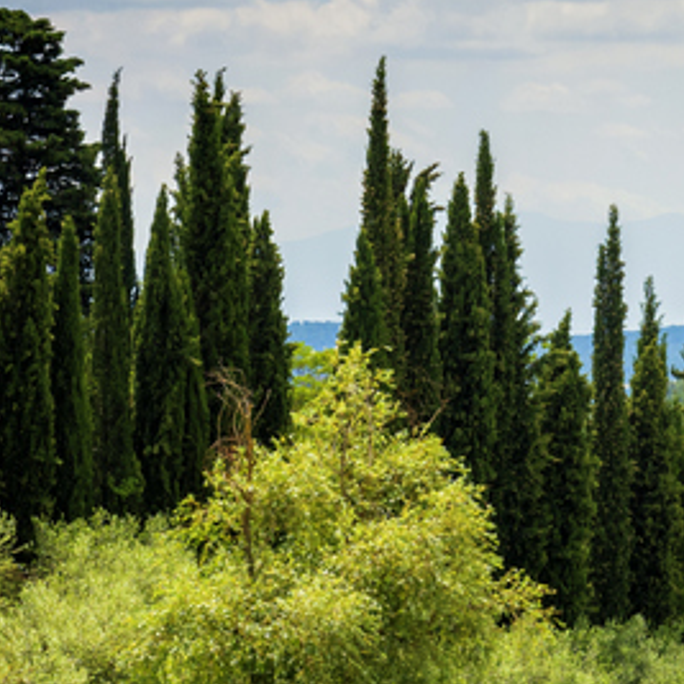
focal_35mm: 280
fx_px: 6260
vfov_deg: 6.3
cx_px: 1007
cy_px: 465
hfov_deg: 6.2
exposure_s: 1/350
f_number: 11
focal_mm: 70
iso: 200
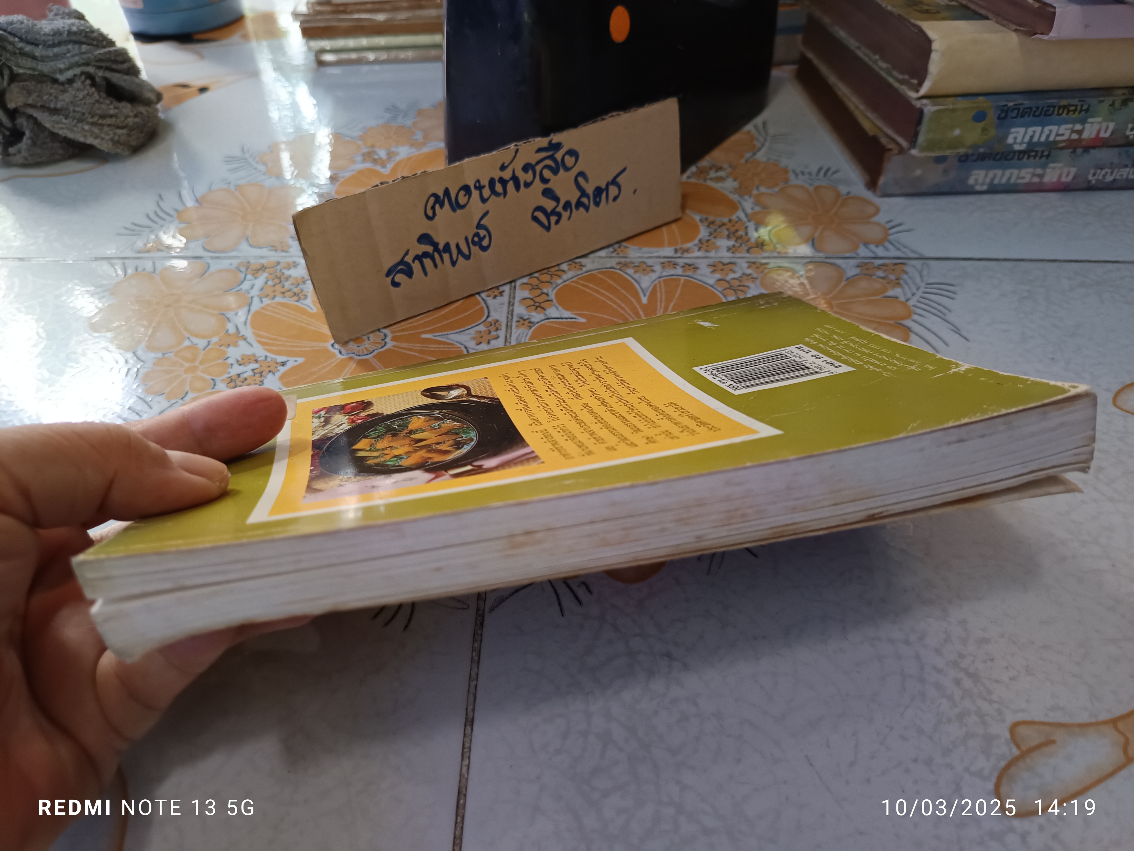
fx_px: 786
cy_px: 426
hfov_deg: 71.6
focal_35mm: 24
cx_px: 567
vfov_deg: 56.8
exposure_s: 1/50
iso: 1102
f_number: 1.7
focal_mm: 5.31
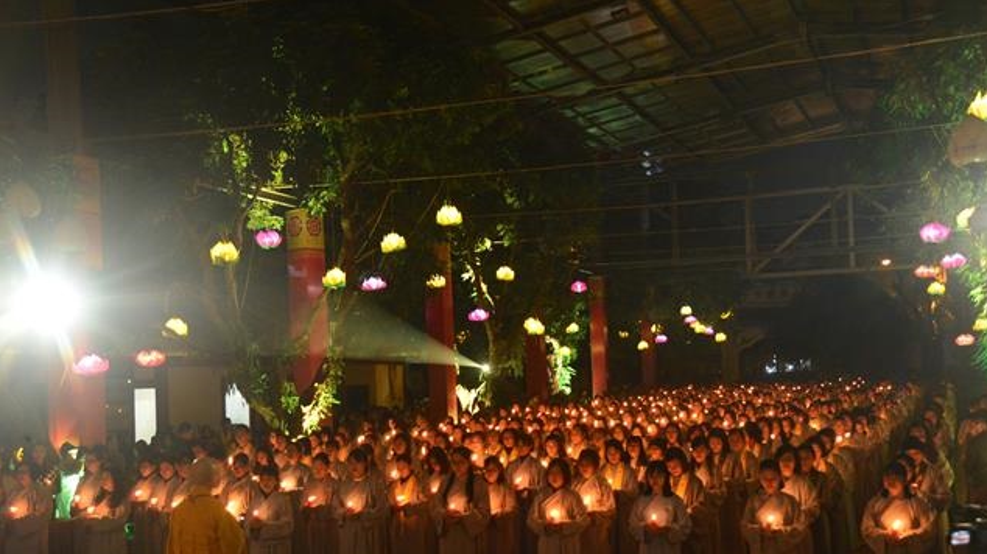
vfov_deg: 27.6
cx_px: 504
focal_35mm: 43
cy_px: 335
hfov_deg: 47.4
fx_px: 1125
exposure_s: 1/80
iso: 5000
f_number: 4
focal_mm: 40
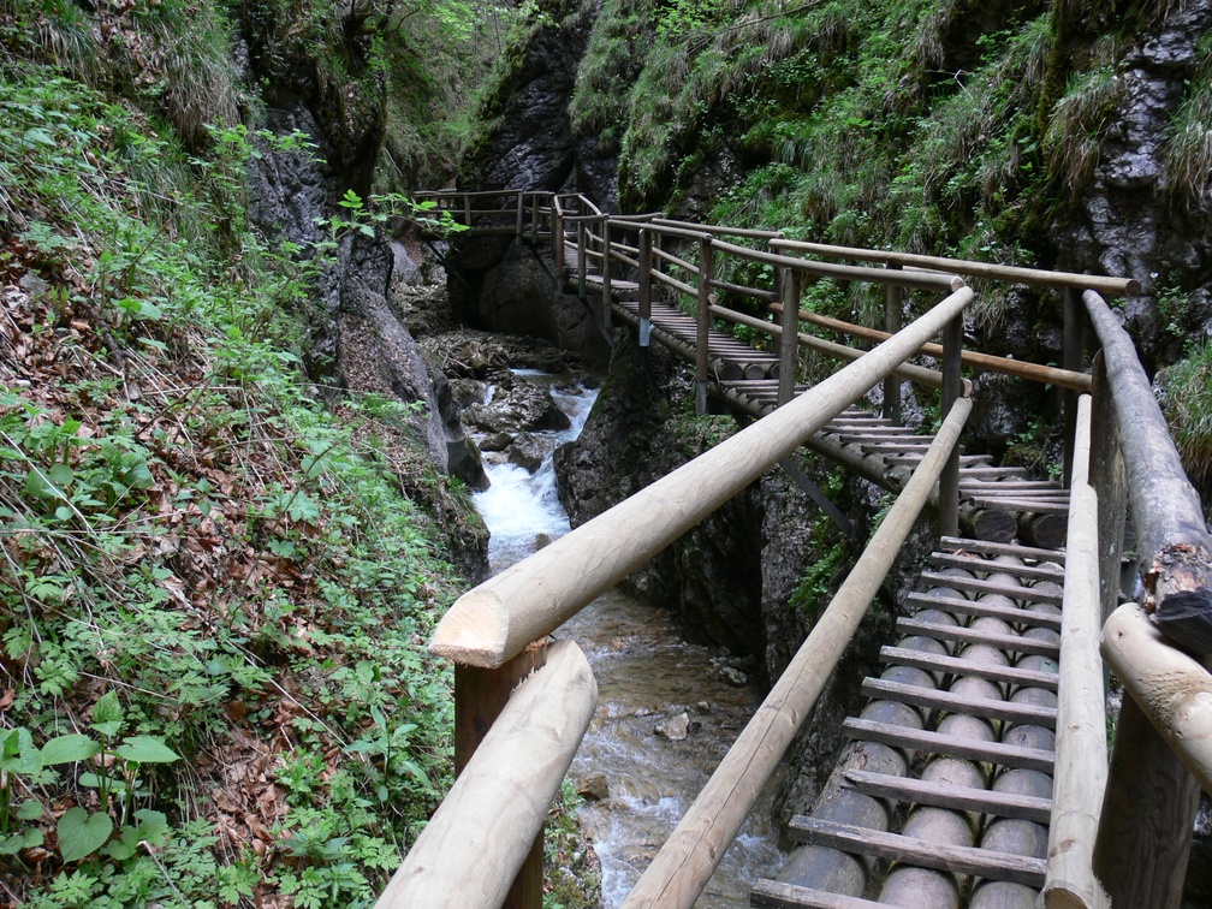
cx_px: 606
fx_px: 1225
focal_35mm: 35
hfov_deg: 52.6
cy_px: 454
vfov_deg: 40.7
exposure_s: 1/50
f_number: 2.8
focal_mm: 7.4
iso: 80
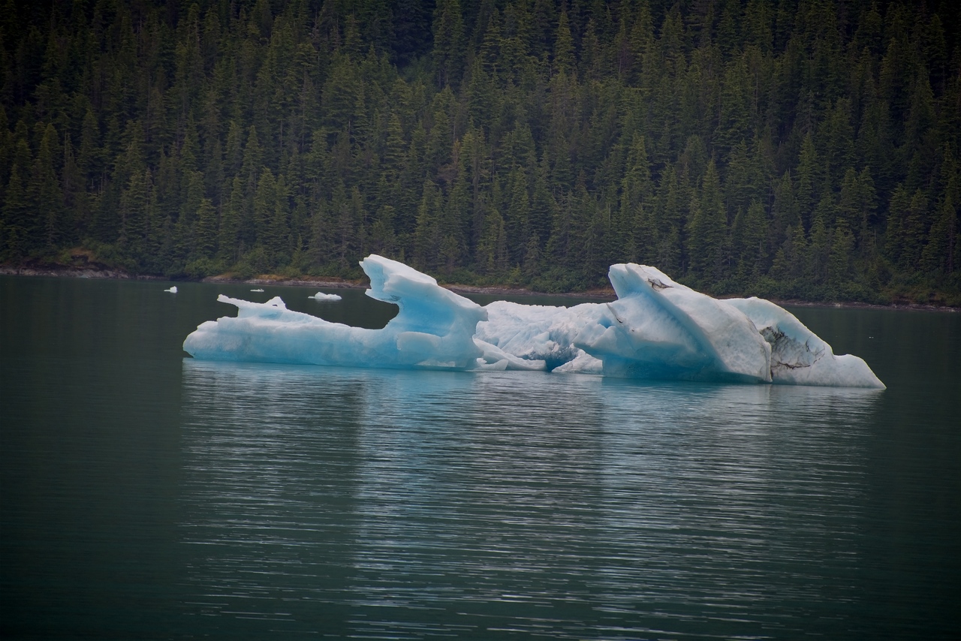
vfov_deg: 4.6
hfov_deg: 6.9
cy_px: 320
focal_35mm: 300
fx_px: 8010
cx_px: 480
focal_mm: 300
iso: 220
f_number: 5.6
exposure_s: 1/640
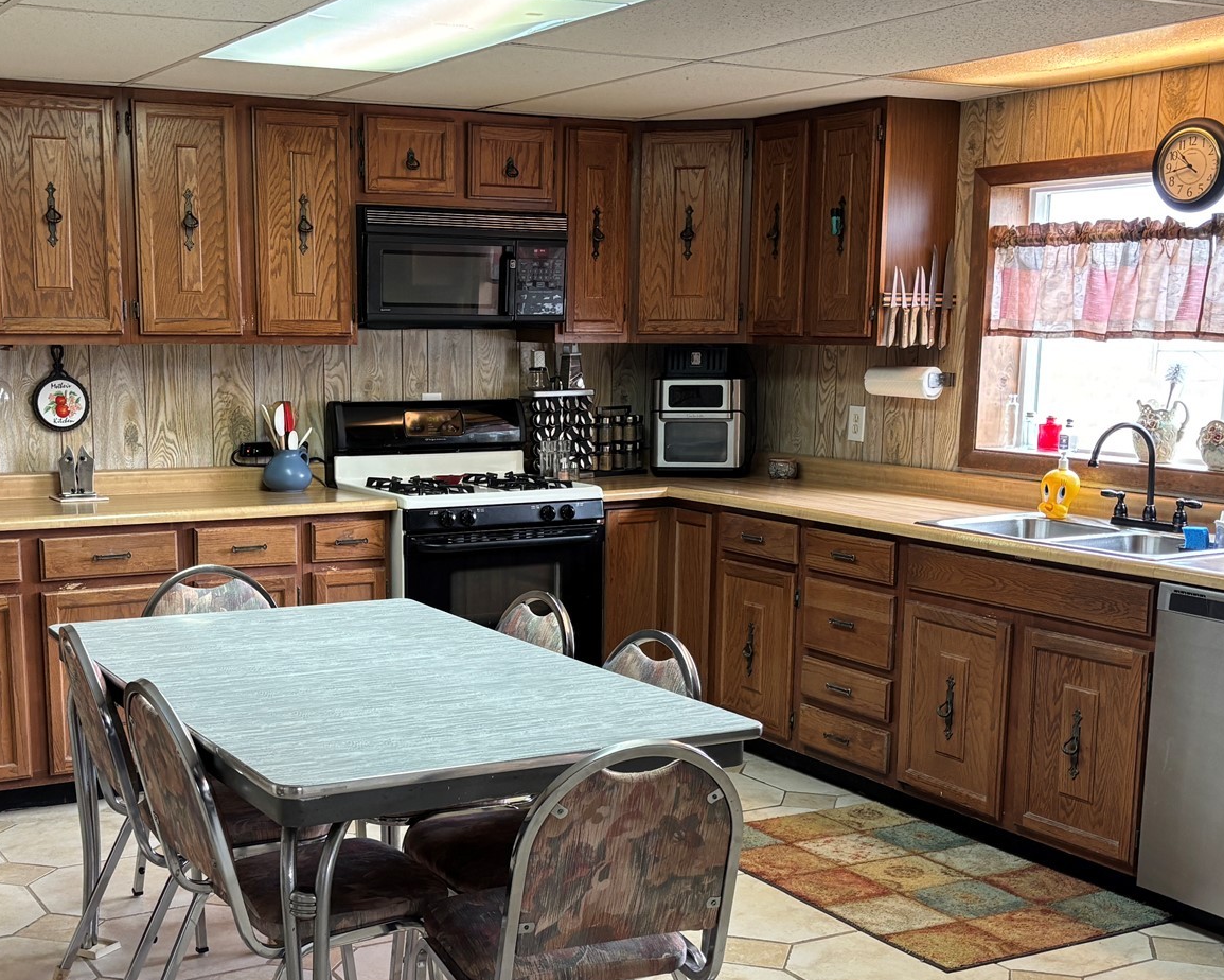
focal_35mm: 45
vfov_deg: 33.3
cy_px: 606
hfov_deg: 41.1
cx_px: 521
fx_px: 1630
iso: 125
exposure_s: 1/60
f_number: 1.6
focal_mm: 5.96
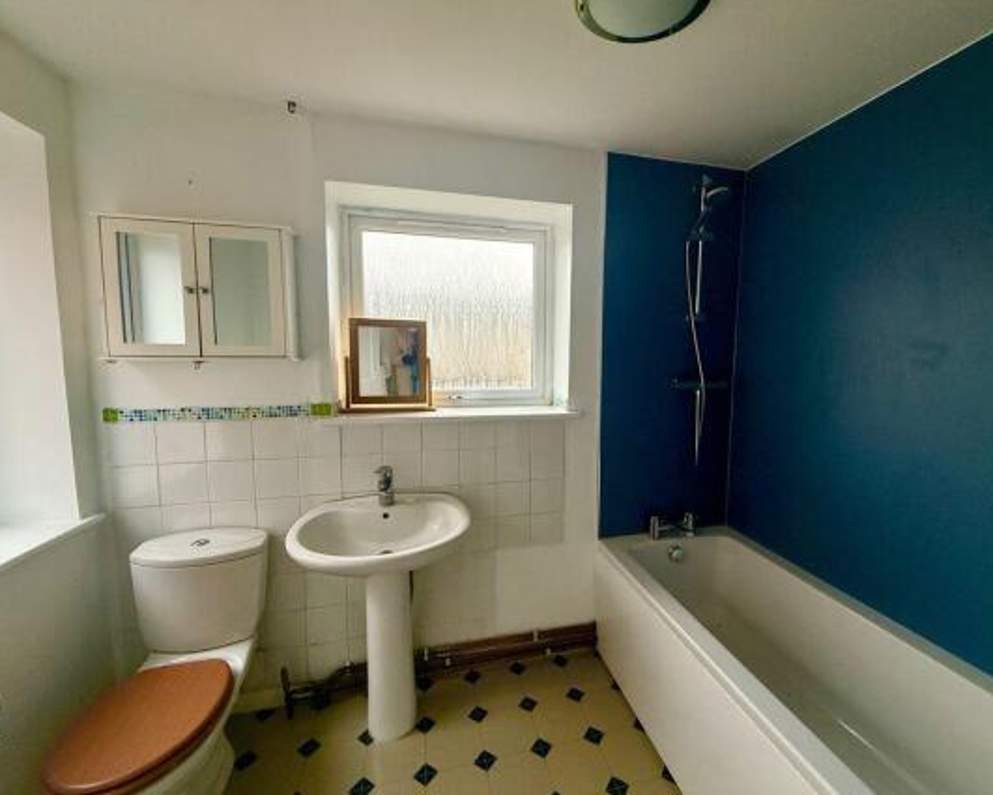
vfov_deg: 84.1
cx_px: 540
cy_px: 396
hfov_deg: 96.5
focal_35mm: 15
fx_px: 441
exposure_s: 1/99
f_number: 2.2
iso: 160
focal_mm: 2.22
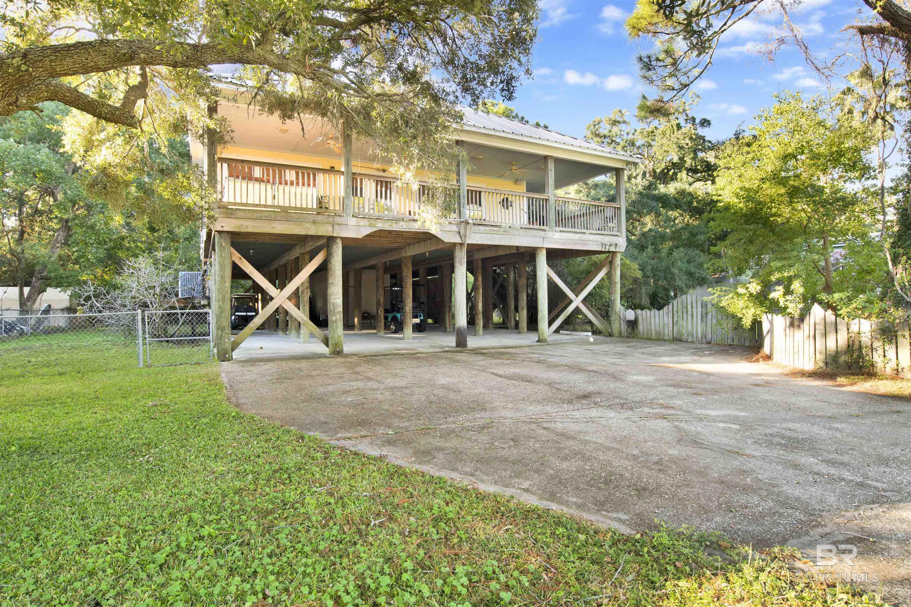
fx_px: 455
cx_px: 456
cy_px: 304
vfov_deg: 67.4
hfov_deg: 90.0
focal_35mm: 18
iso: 200
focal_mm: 18
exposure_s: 1/10
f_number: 11
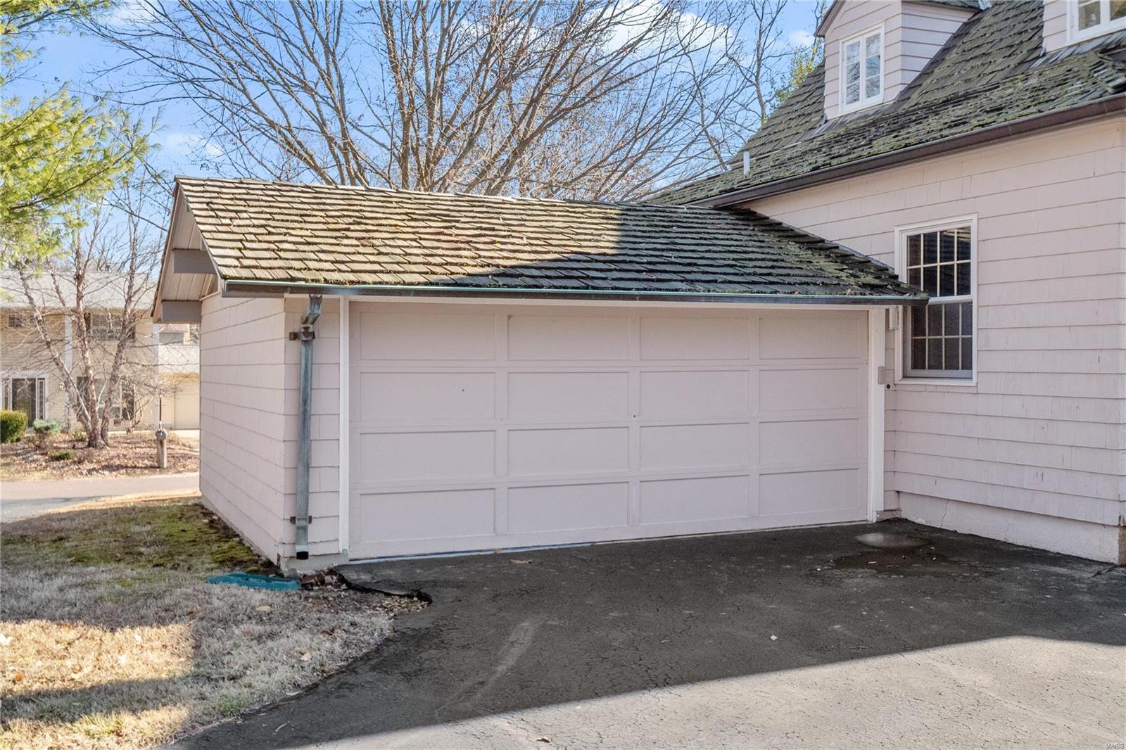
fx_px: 1126
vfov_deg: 36.9
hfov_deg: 53.1
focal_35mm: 36
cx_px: 563
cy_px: 375
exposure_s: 1/320
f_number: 8
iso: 400
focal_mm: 18
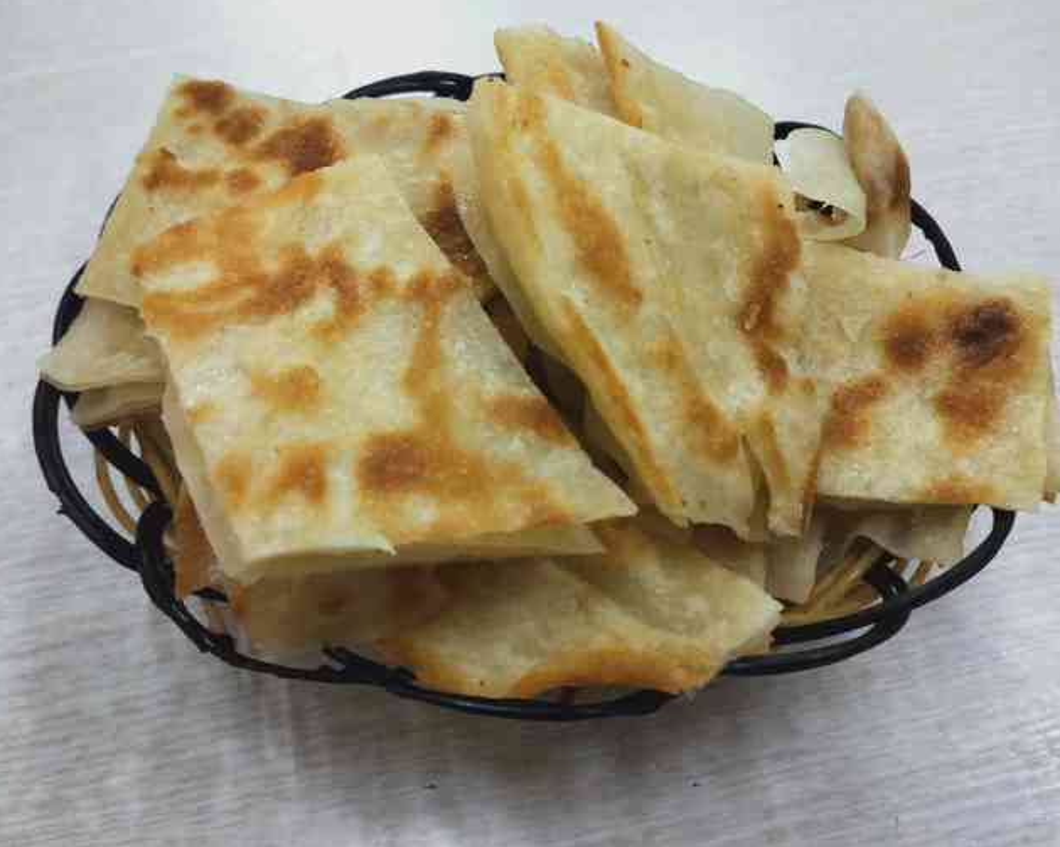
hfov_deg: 68.1
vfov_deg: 56.8
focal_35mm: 25
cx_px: 517
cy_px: 407
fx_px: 784
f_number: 1.7
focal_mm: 3.99
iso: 361
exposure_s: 1/33
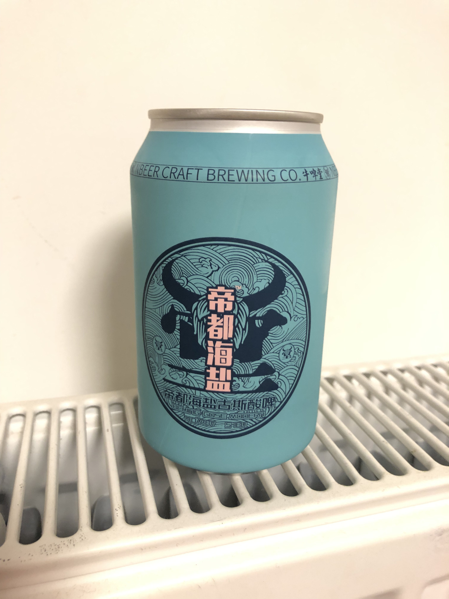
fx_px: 484
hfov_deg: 49.7
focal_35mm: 28
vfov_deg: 63.4
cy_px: 300
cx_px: 224
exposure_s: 1/13
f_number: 1.8
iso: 100
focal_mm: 3.99
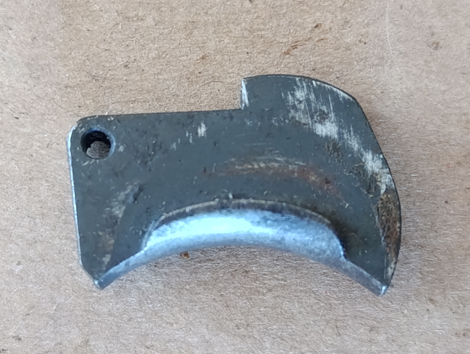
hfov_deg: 21.3
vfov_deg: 16.1
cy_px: 177
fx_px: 1251
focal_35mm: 92
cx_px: 235
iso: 1250
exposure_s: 1/50
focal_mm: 6.14
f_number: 1.6
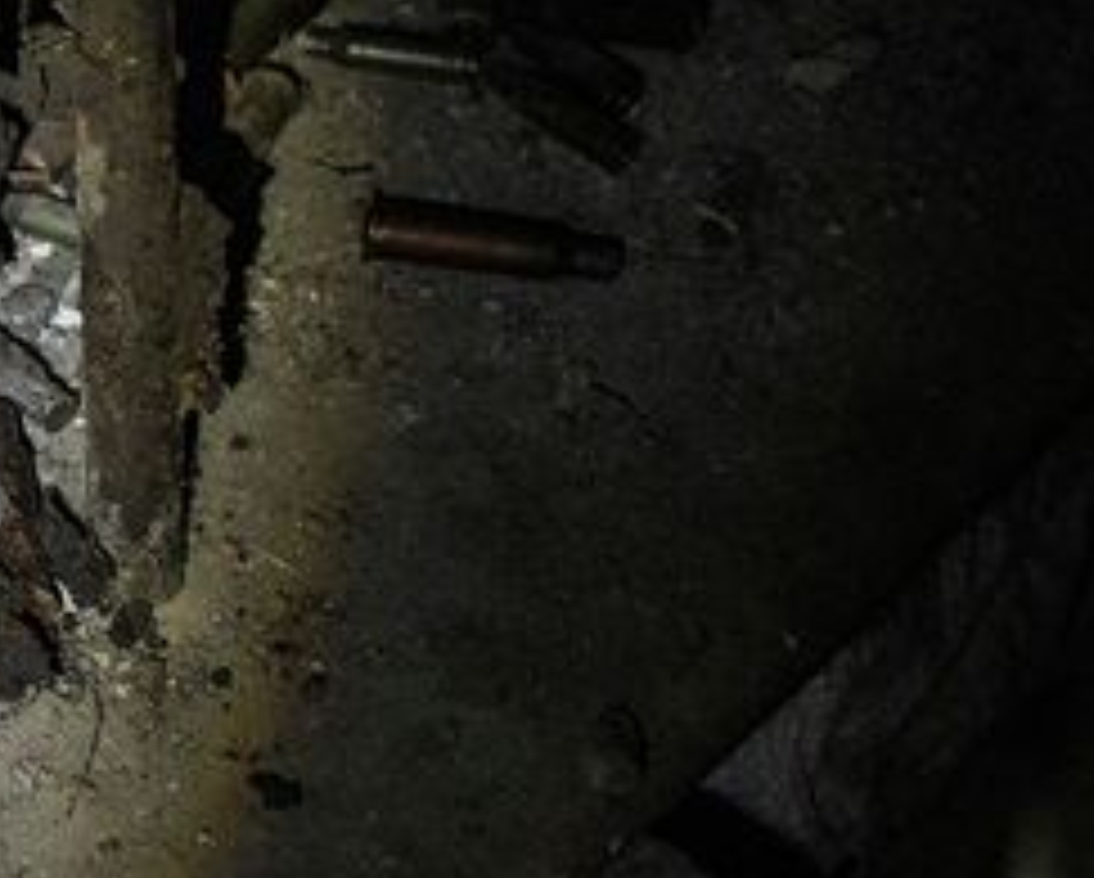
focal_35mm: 111
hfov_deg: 15.7
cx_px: -626
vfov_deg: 13.8
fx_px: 3598
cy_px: 137
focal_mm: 24
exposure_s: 1/125
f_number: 2.8
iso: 3200
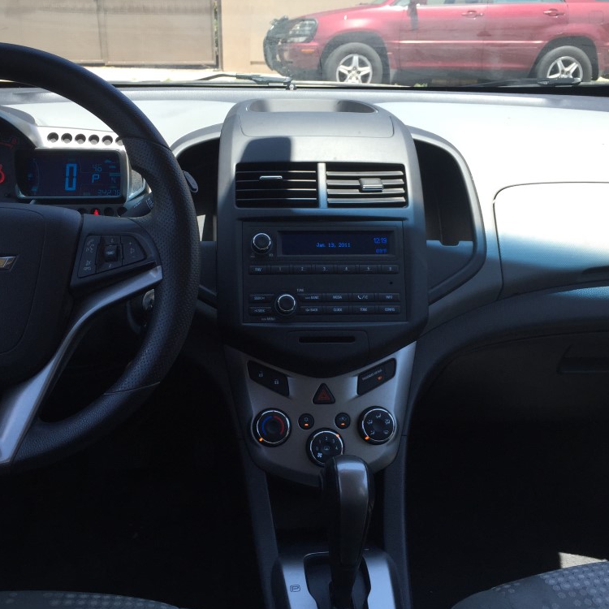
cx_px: 270
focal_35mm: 35
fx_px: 697
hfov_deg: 47.1
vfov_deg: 47.2
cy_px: 300
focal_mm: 4.15
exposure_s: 1/273
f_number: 2.2
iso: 32
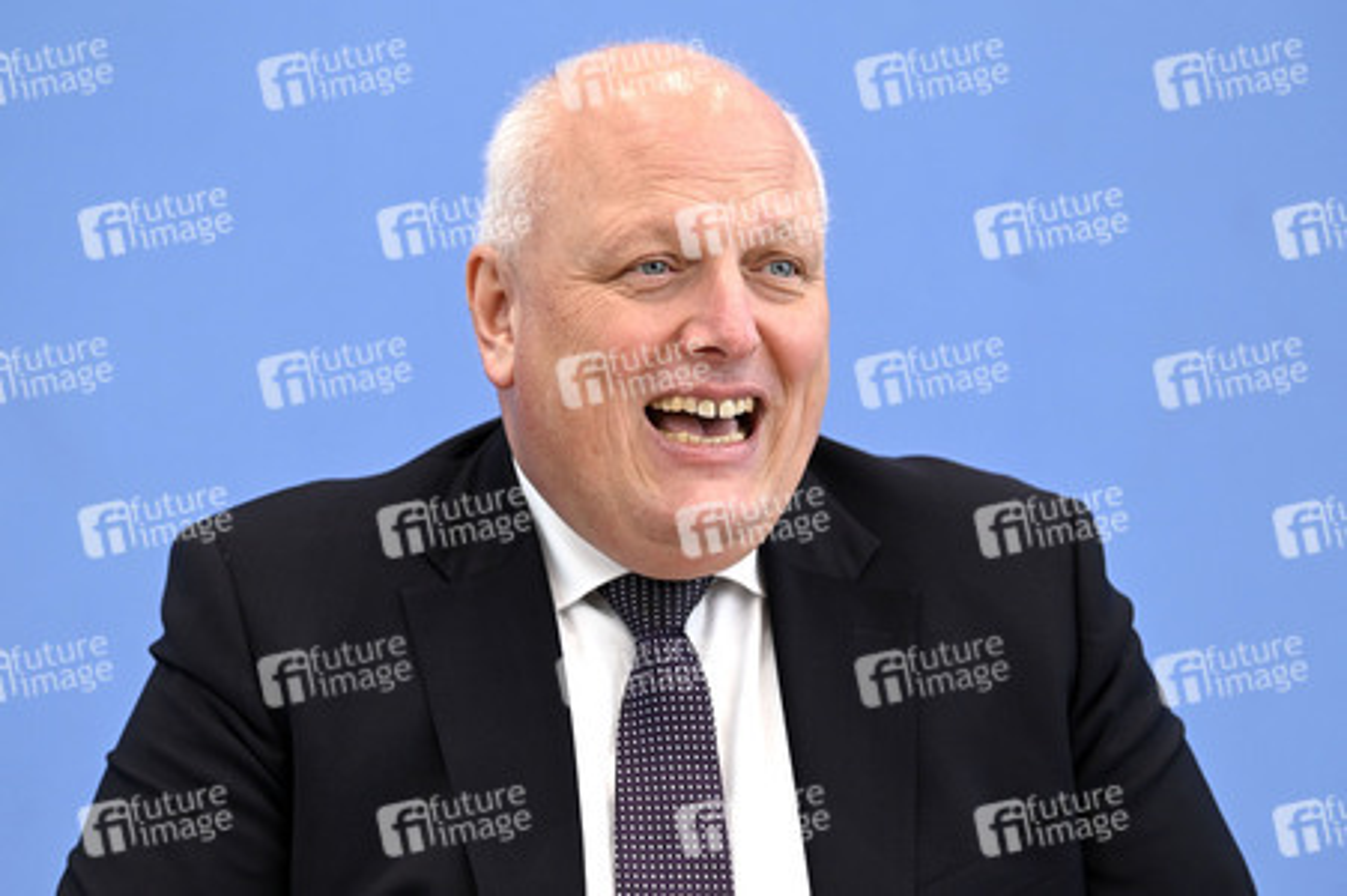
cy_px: 448
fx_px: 4487
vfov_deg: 11.4
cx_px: 674
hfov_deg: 17.1
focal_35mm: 120
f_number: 4
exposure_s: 1/800
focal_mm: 120
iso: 2000
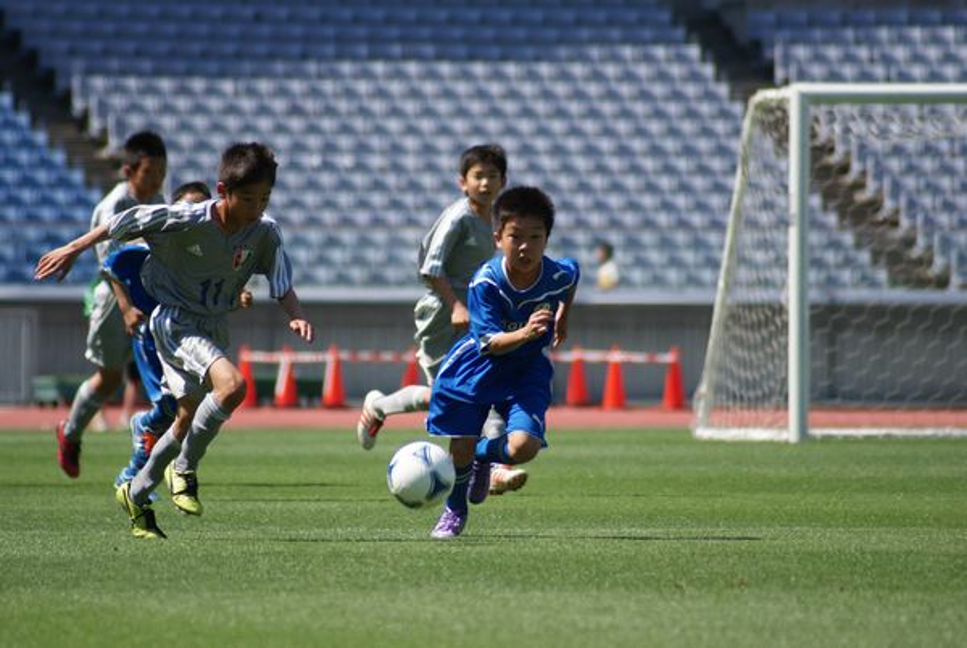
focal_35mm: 450
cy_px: 324
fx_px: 12105
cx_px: 484
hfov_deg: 4.6
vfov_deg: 3.1
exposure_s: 1/500
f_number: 5.6
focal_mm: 300
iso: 125
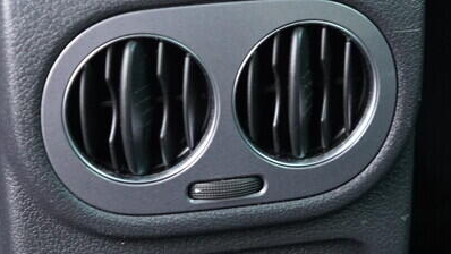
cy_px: 170
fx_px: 1160
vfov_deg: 12.5
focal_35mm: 97
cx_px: 196
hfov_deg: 22.0
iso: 1250
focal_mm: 24
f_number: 2.8
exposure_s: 1/40
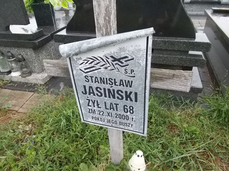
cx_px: 114
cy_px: 86
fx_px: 172
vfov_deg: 53.1
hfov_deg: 67.3
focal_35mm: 26
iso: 400
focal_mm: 4.6
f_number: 8
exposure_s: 1/100
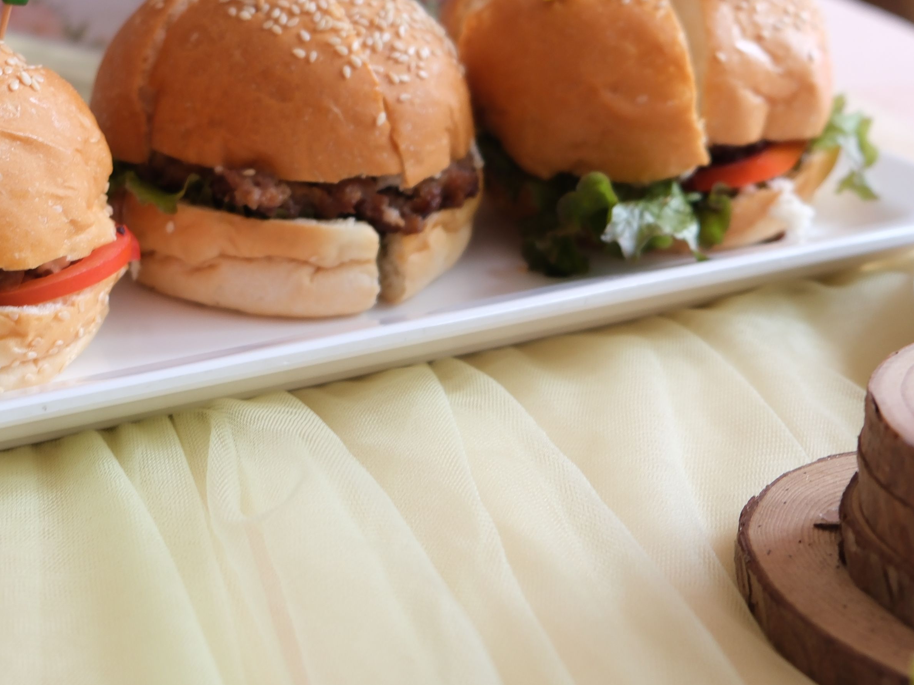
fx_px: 1584
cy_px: 135
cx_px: 228
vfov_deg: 24.0
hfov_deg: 31.6
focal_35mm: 60
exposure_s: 1/125
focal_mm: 18
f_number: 2.8
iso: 320
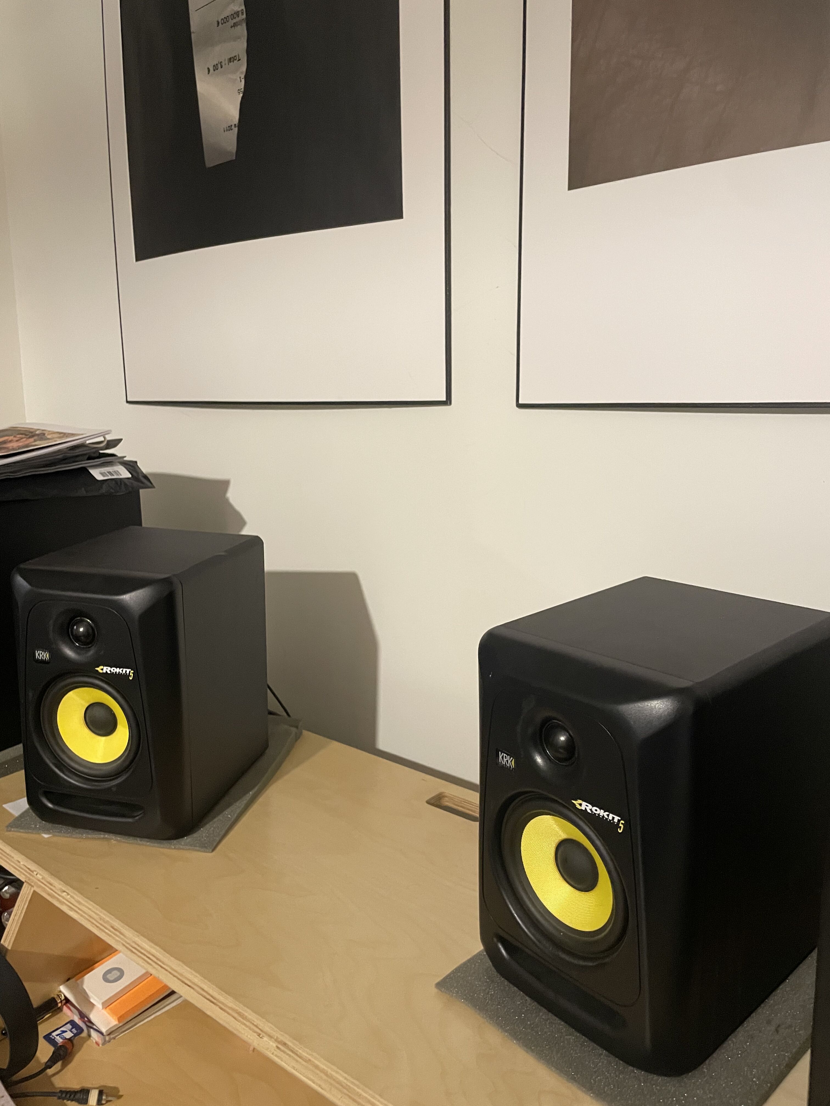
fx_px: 831
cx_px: 415
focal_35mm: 26
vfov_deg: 67.3
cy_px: 553
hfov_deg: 53.1
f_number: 1.6
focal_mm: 4.2
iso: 800
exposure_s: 1/30
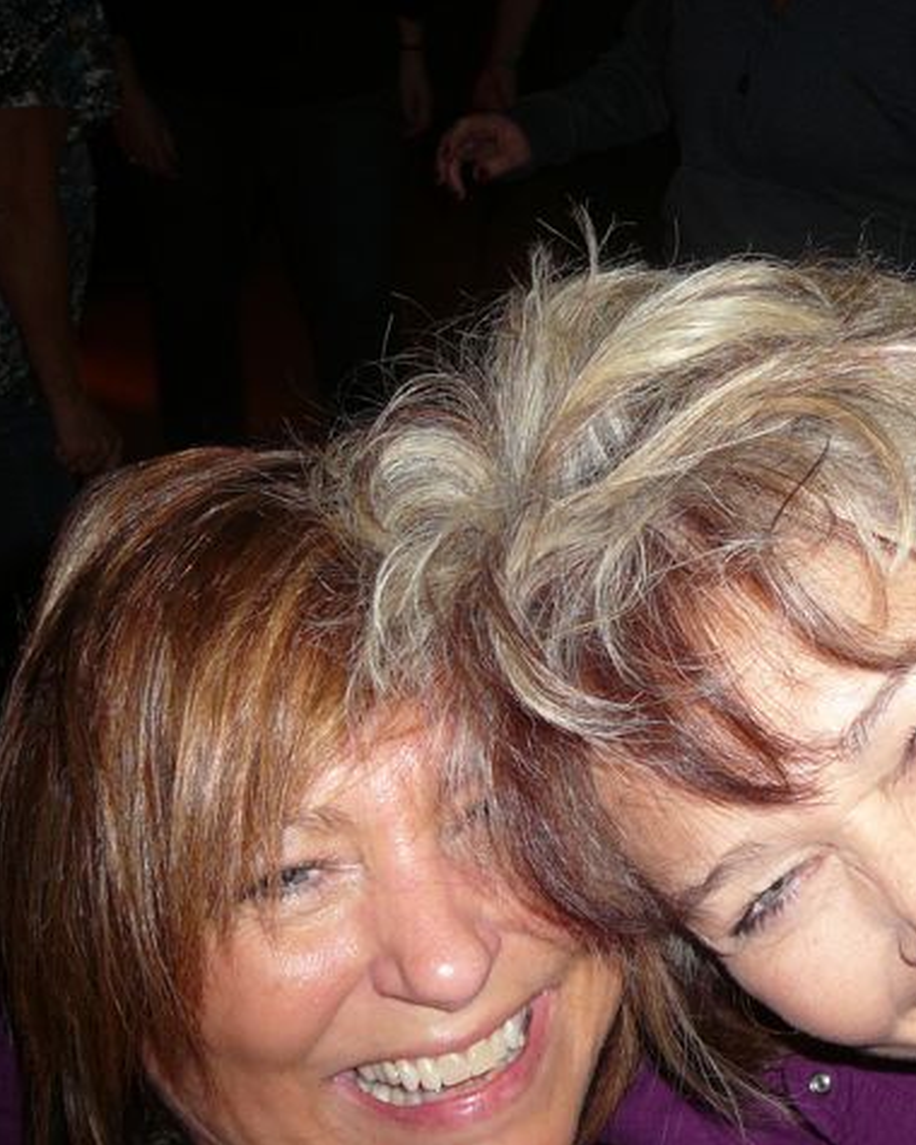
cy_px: 571
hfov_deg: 31.9
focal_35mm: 46
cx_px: 723
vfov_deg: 40.3
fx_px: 1559
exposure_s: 1/30
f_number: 2.8
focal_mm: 5.2
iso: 100
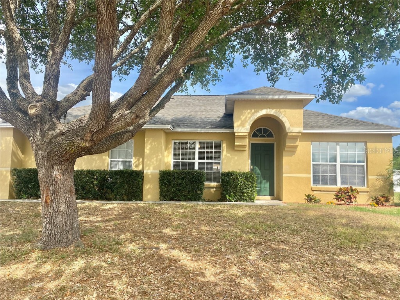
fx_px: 300
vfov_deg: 53.1
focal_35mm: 26
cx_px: 200
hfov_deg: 67.3
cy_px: 150
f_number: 1.8
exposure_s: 1/1484
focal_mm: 4.25
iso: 32
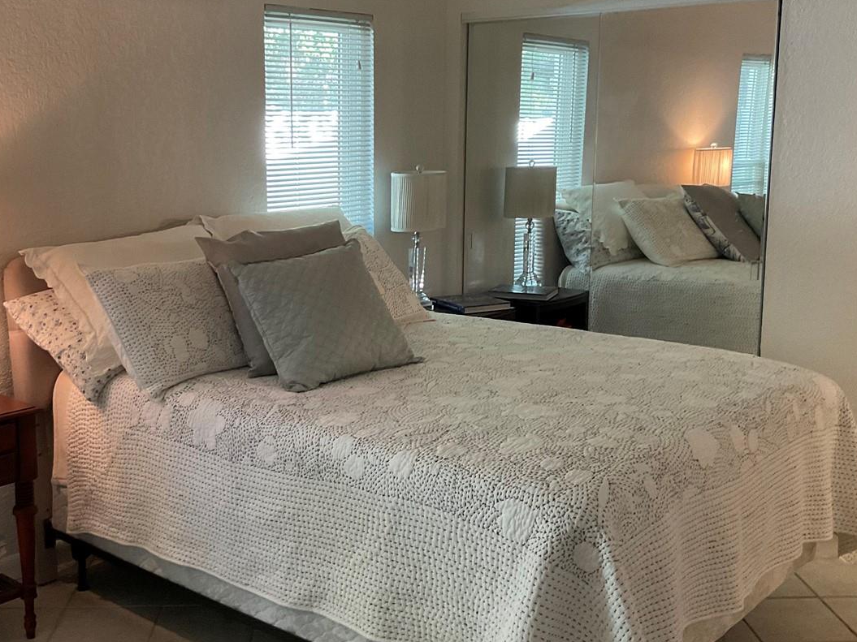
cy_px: 274
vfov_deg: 32.8
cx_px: 384
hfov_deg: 42.9
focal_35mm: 44
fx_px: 1089
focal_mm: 3
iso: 160
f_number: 1.8
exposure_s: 1/60
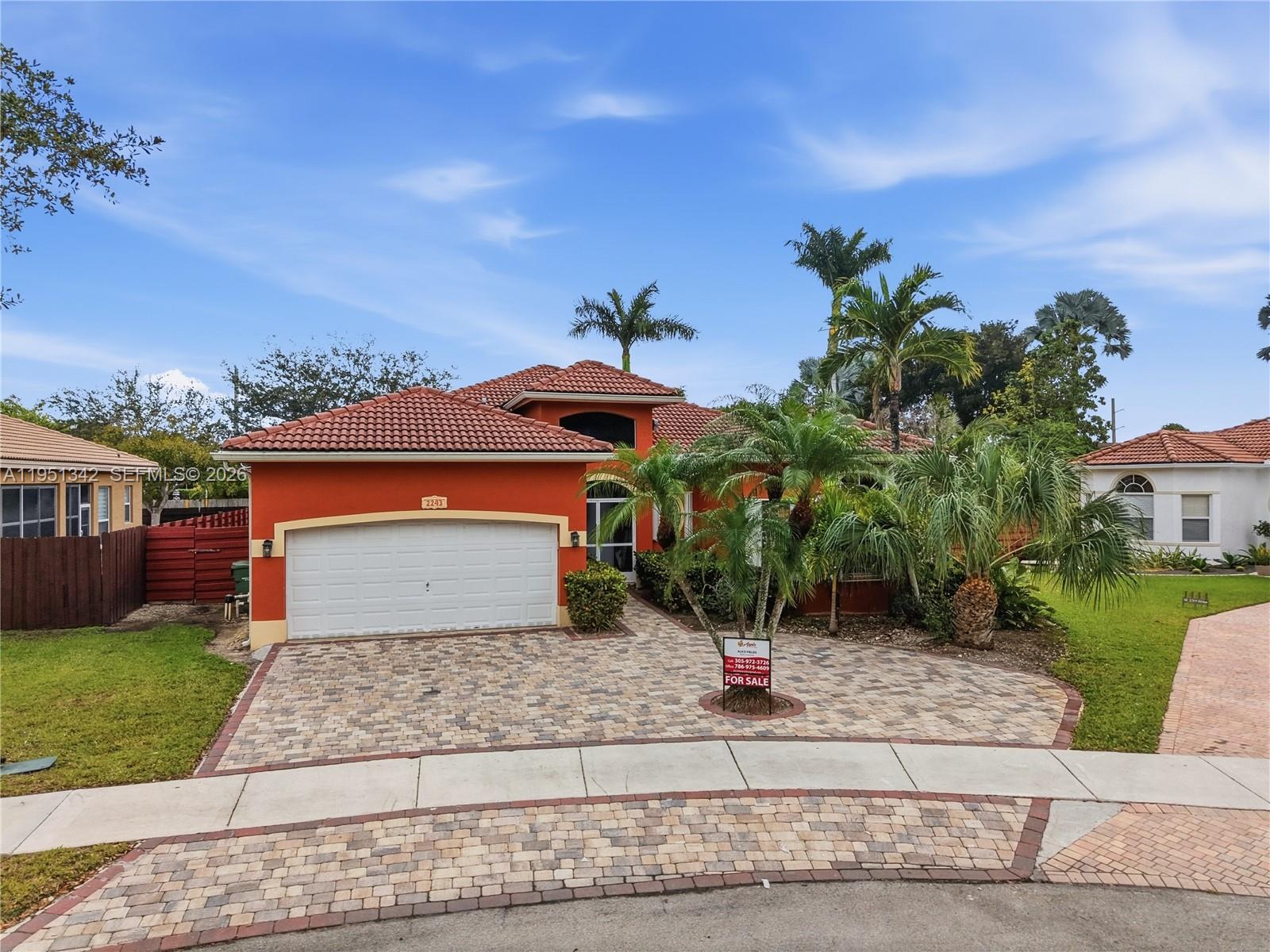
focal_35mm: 24
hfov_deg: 71.6
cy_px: 476
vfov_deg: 56.8
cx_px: 635
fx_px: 881
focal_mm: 8.7
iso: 250
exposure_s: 1/3200
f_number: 1.8
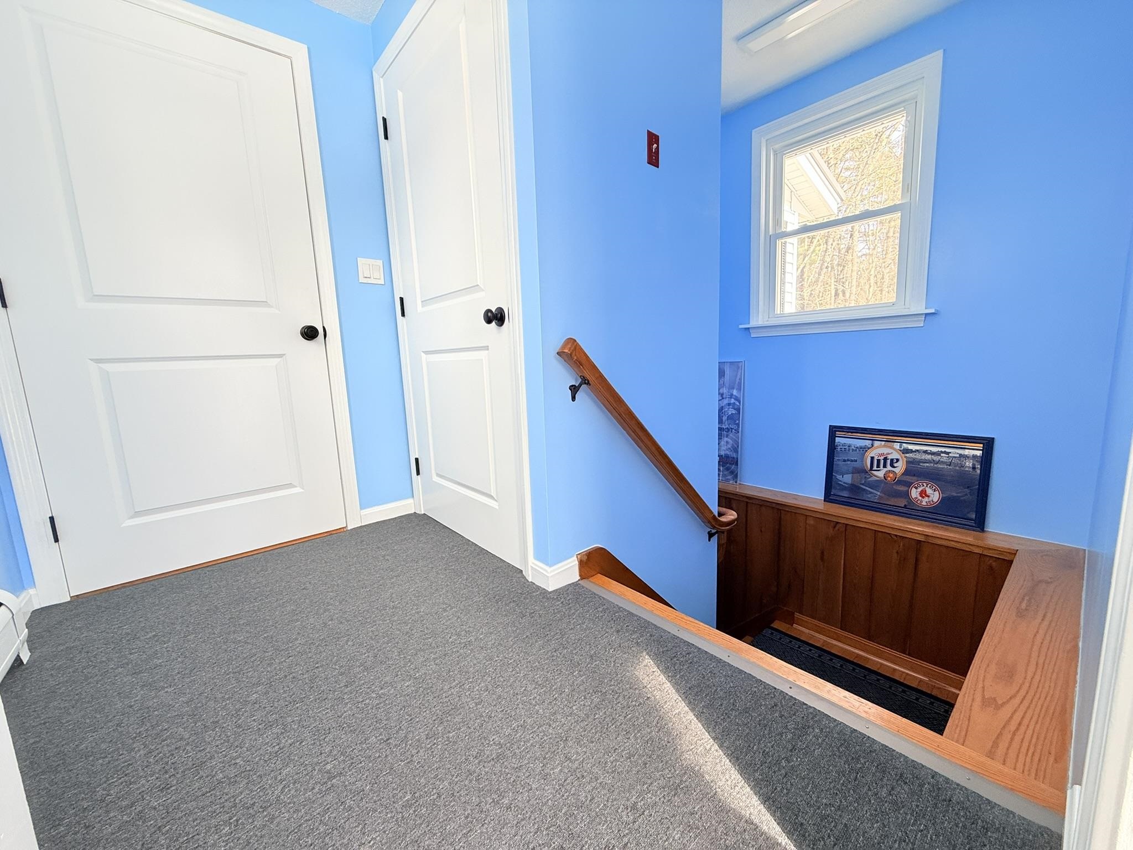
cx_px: 566
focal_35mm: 14
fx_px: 458
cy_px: 425
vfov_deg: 85.7
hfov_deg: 102.1
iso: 64
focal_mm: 2.22
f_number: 2.2
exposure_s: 1/99
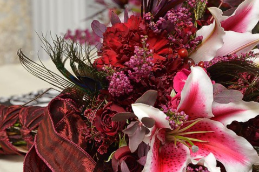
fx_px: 2042
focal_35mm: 284
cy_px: 77
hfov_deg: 7.3
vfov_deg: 4.8
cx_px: 130
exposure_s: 1/200
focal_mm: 170
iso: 2000
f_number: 8
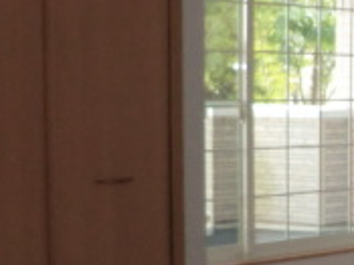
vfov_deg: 16.7
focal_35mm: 88
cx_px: 552
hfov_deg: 19.1
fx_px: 899
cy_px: 196
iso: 250
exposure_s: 1/60
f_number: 3.2
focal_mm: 4.3
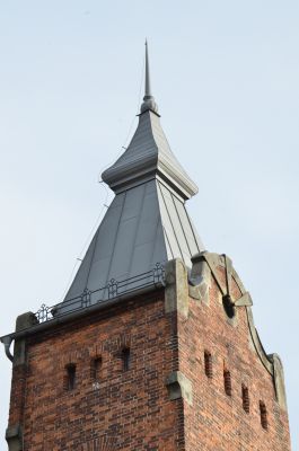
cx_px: 150
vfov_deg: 18.2
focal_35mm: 112
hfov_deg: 12.1
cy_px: 226
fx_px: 1408
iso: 320
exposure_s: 1/125
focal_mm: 75
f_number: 13
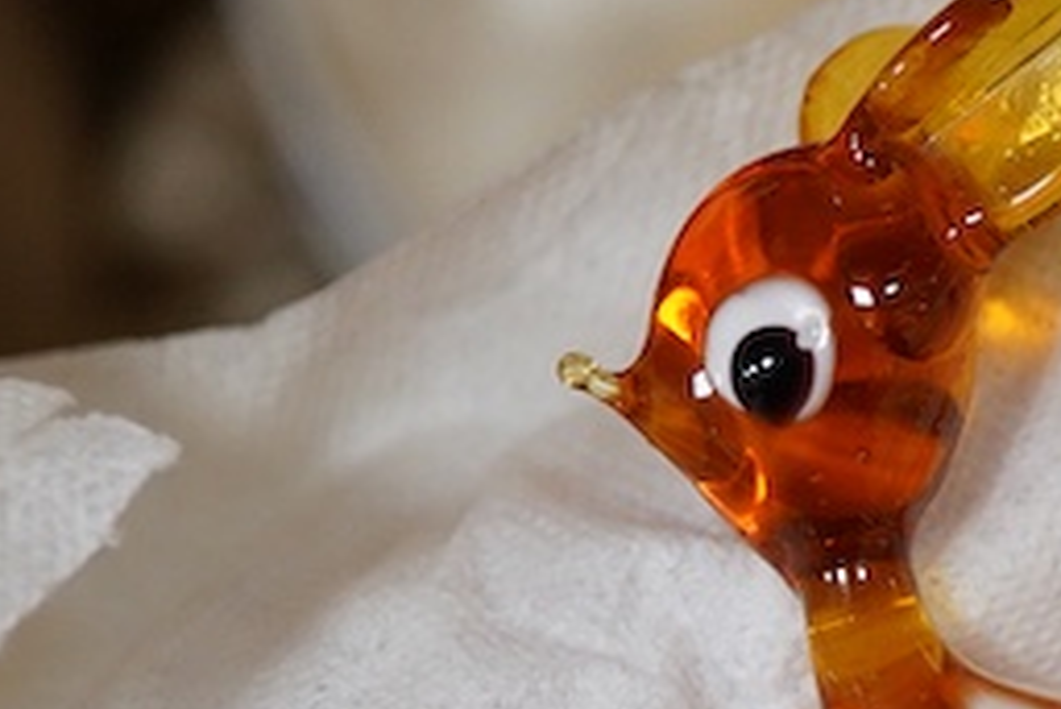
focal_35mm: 158
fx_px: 4659
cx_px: 1289
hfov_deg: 12.7
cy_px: 846
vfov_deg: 8.6
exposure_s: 1/125
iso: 1250
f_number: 3.5
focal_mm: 30
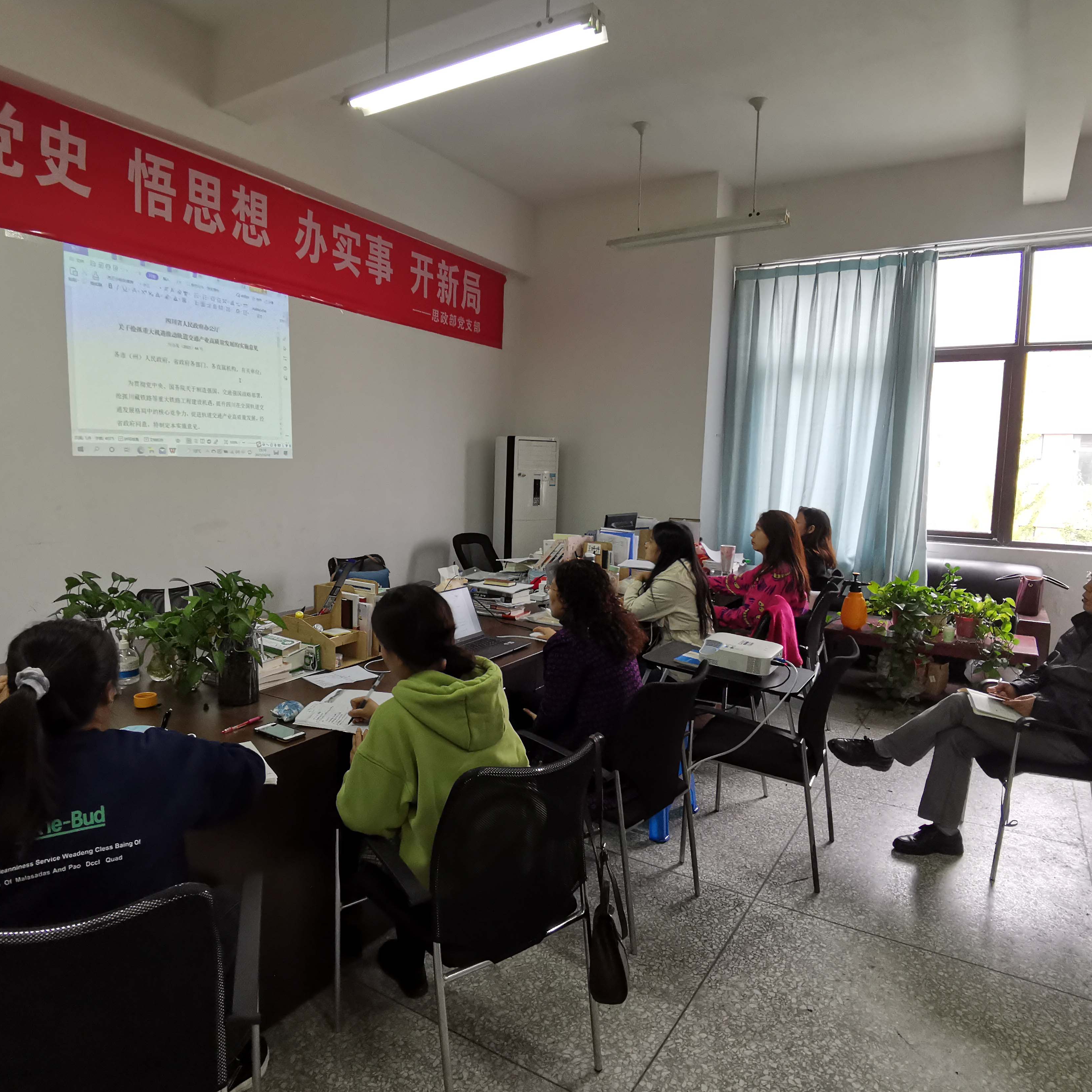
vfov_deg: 72.1
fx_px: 749
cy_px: 555
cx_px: 527
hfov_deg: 72.1
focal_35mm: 21
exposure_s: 1/100
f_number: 2.2
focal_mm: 2.26
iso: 200
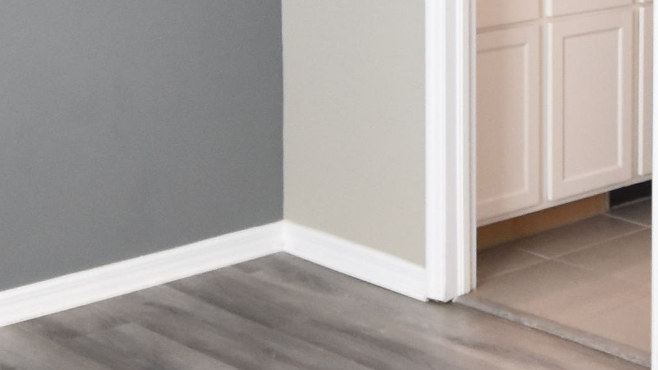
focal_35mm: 91
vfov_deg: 12.8
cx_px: 612
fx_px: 1588
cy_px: -140
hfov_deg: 22.7
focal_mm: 10
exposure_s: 1/90
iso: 800
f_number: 3.5
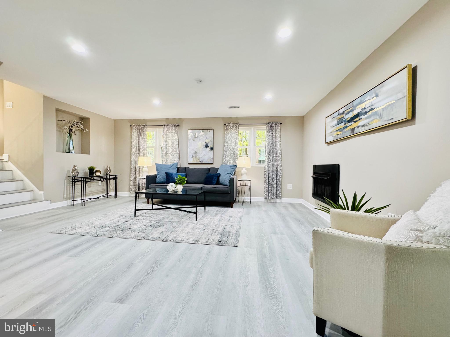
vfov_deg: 85.7
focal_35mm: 14
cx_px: 225
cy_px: 168
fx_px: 182
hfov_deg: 102.1
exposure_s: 1/60
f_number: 2.2
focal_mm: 2.22
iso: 320
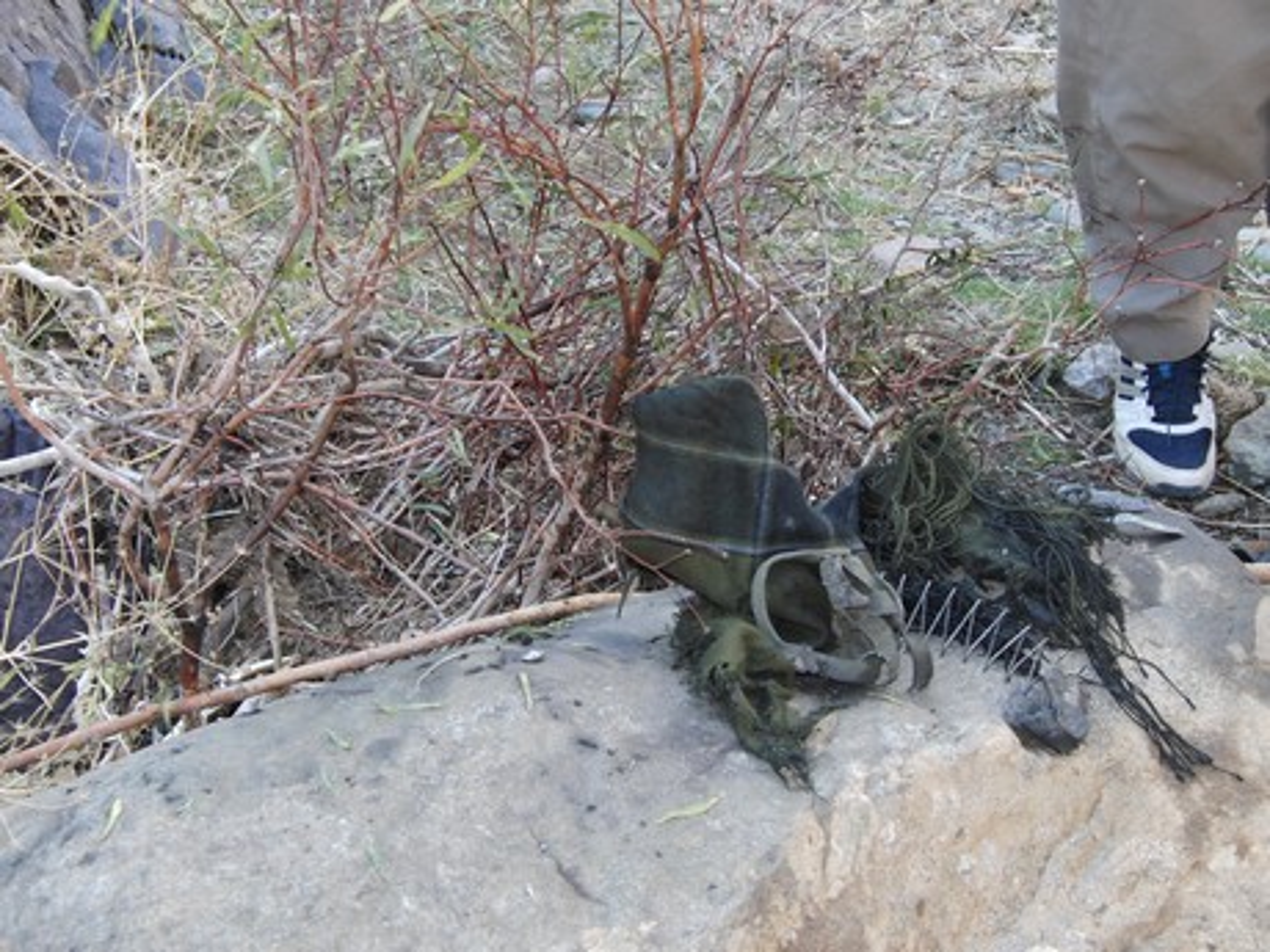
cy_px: 476
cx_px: 635
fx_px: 2752
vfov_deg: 19.6
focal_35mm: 75
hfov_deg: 26.0
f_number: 2.9
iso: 200
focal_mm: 15.1
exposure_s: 1/250
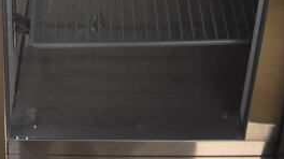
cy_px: -305
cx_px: 168
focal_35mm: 98
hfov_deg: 21.8
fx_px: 737
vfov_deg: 9.7
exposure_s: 1/125
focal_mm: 18
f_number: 3.5
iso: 2200
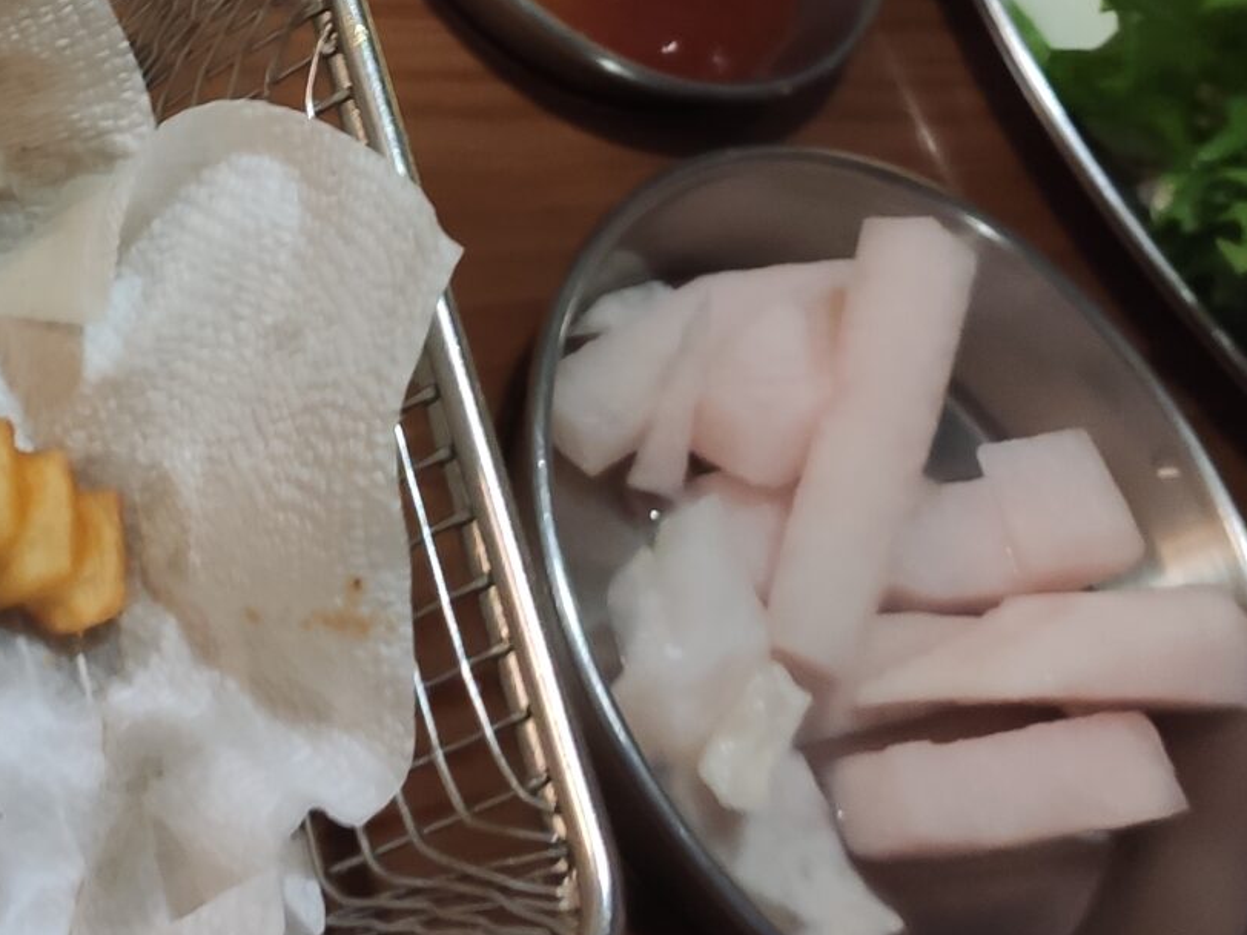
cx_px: 117
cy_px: -131
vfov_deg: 17.3
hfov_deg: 23.2
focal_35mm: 82
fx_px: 2954
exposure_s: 1/30
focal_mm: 4.77
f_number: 1.75
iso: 694
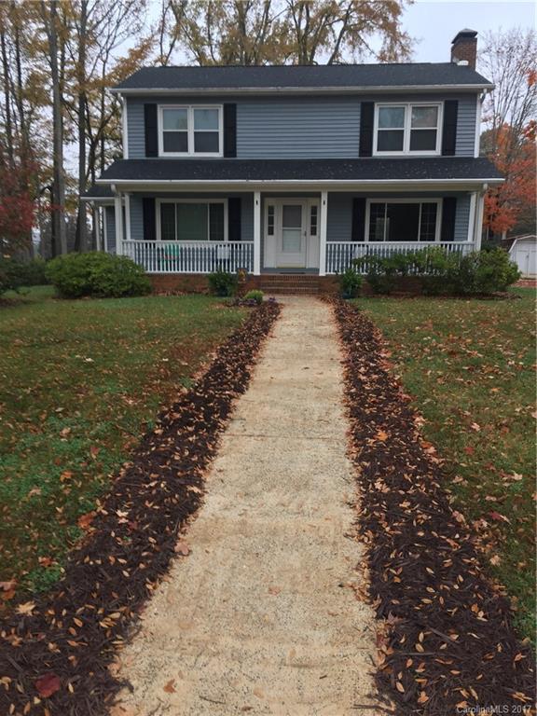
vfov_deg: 61.7
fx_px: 600
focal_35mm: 29
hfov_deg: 48.2
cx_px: 268
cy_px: 358
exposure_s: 1/60
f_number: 2.2
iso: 32
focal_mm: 4.15
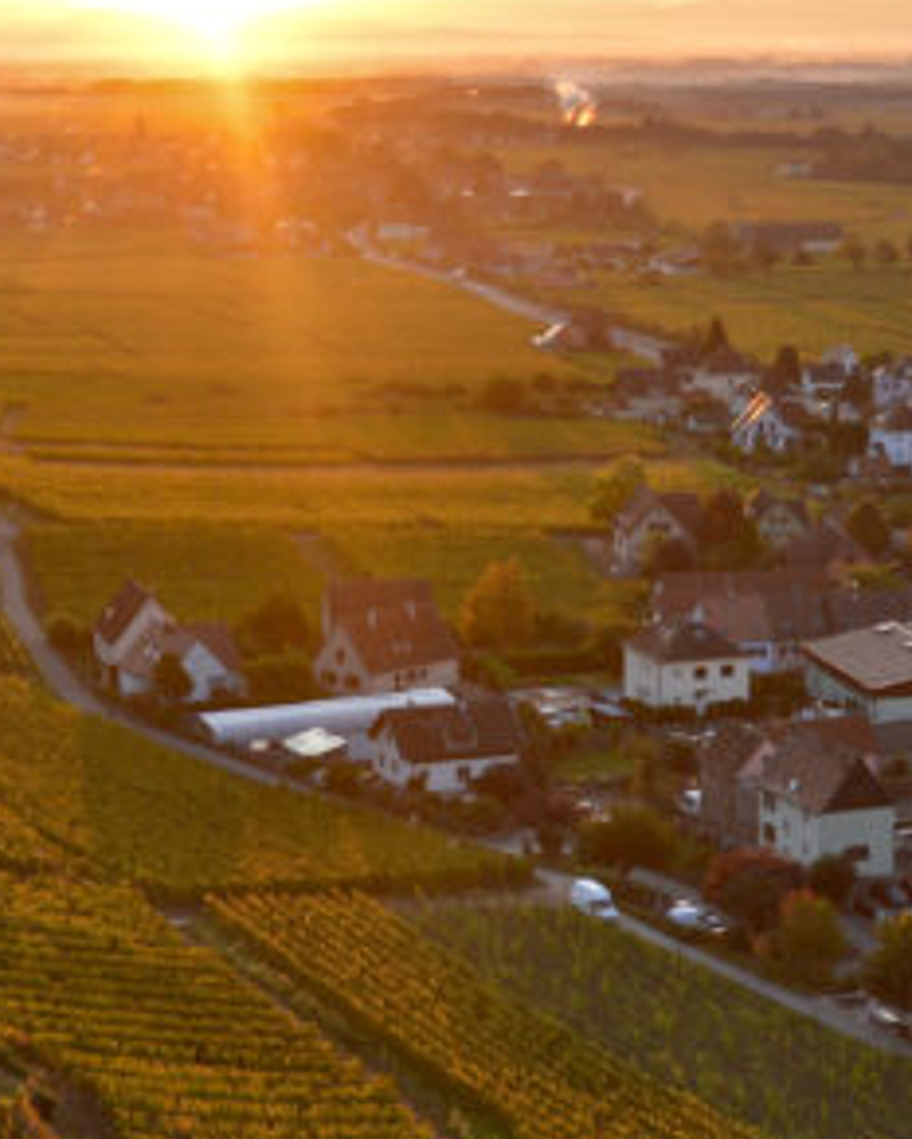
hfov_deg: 17.3
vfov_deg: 21.4
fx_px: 3001
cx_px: 540
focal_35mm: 89
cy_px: 746
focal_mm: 18
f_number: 3.5
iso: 100
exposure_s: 1/160
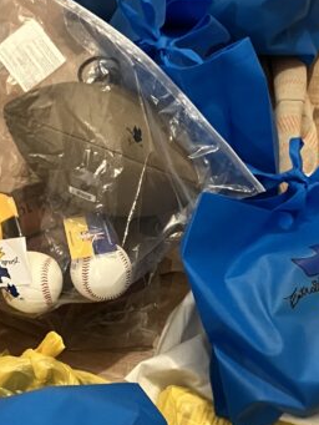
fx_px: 1031
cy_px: 283
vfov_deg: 23.2
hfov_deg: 17.6
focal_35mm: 84
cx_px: 152
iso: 400
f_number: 1.8
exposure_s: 1/34
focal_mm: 3.99
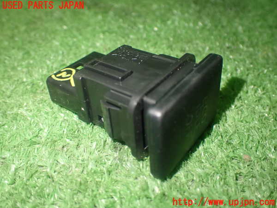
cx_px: 138
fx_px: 288
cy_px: 104
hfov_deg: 51.4
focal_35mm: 36
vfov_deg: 39.7
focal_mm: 6.37
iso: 500
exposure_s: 1/40
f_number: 2.5
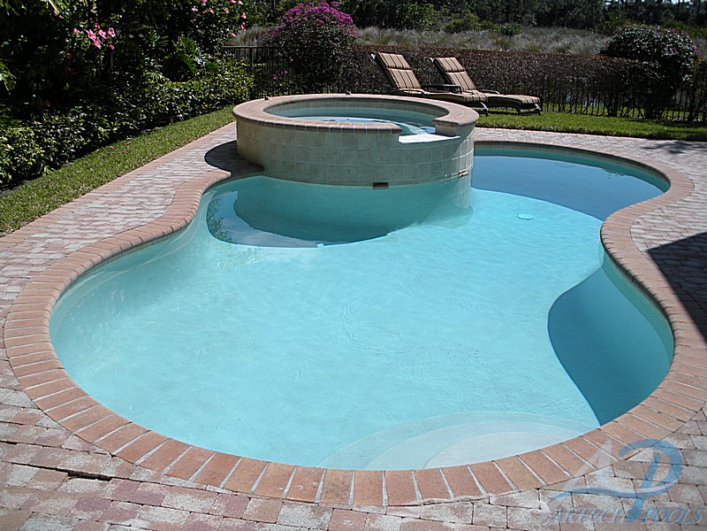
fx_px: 735
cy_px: 266
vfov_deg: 39.7
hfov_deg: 51.4
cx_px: 354
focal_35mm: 36
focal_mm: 6.3
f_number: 3.5
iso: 64
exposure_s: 1/958
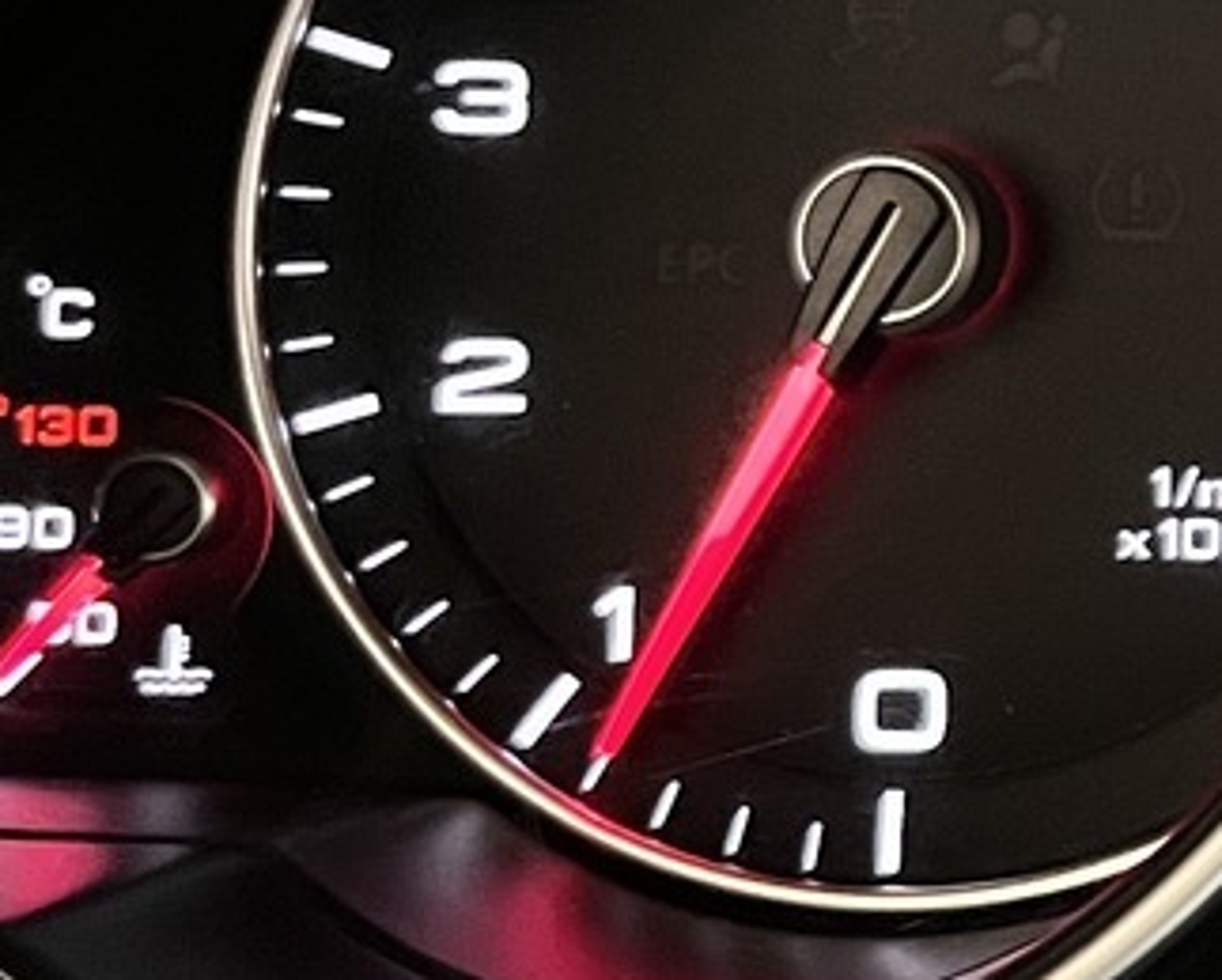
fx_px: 4091
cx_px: 2179
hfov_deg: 14.9
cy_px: 129
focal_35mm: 113
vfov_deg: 13.6
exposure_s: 1/29
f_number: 1.6
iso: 640
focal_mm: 5.1
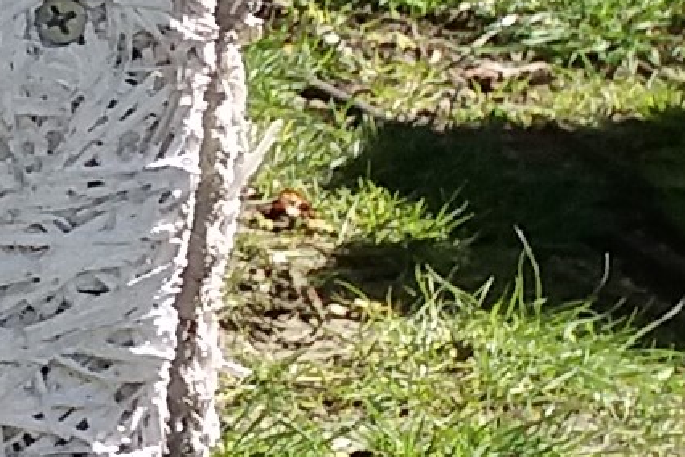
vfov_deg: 10.0
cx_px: -402
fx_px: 2530
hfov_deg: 14.2
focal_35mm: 133
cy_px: 665
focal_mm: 3.7
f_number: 1.9
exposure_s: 1/674
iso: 64
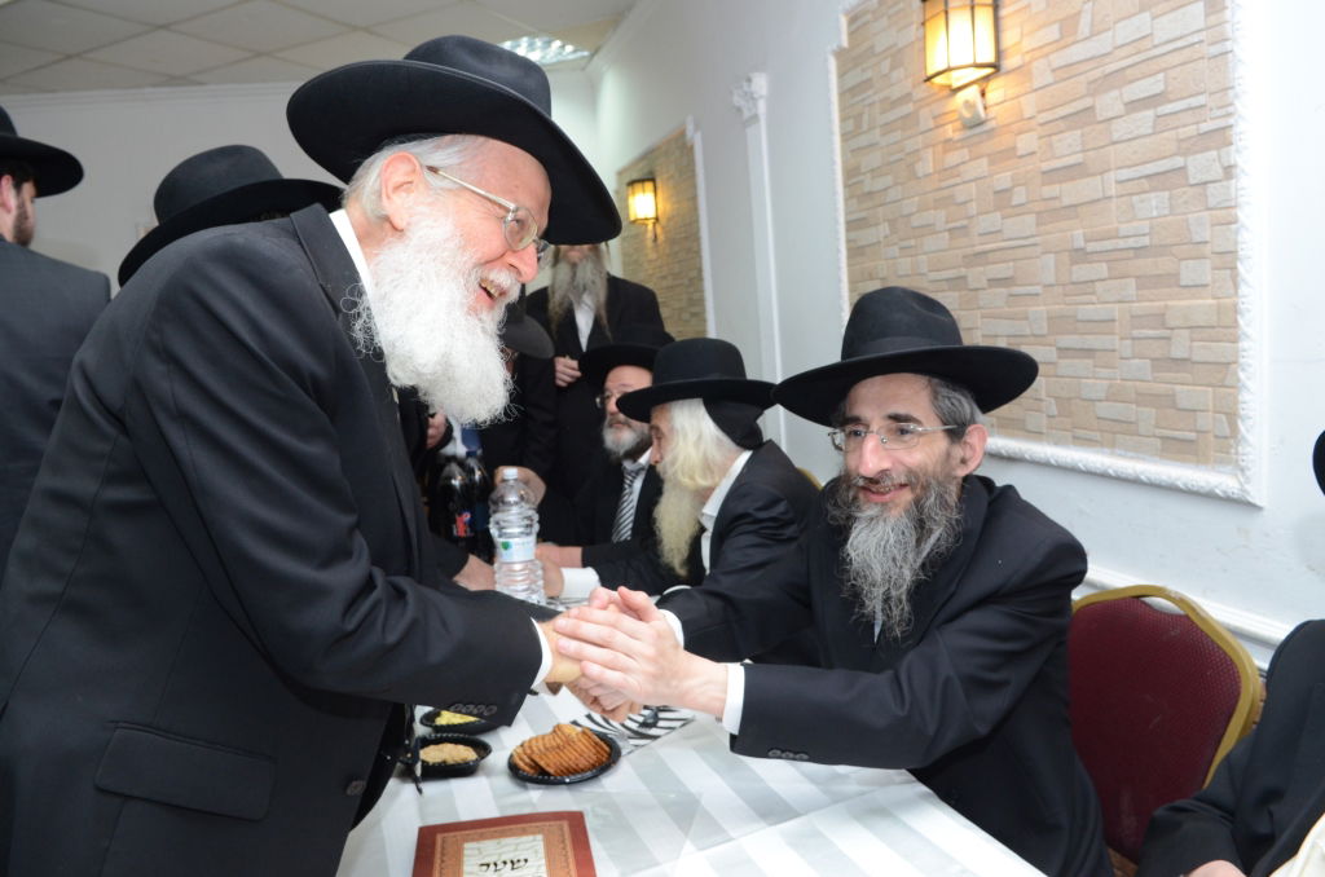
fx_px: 936
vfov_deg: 50.2
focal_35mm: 26
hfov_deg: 70.6
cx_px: 662
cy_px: 438
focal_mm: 17
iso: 800
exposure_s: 1/100
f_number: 5
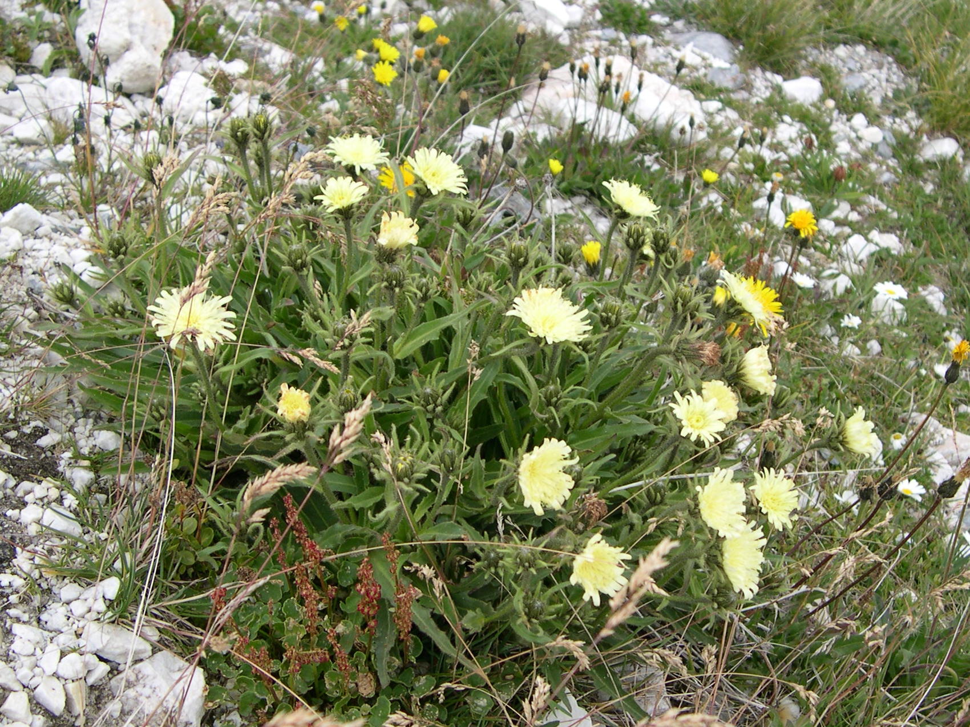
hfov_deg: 49.0
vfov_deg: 37.7
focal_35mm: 38
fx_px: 1065
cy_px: 364
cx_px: 485
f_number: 2.8
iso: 100
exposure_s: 1/339
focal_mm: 8
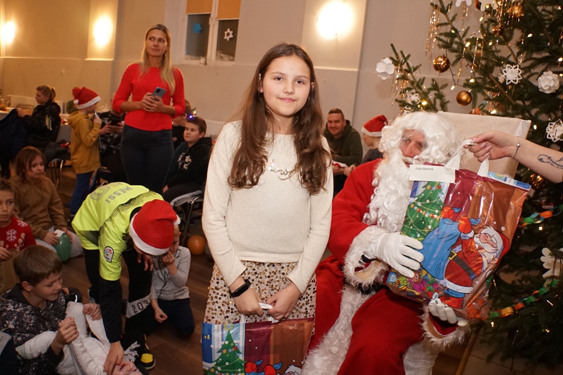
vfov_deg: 27.5
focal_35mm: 49
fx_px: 766
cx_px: 282
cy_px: 188
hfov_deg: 40.3
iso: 2000
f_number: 4.5
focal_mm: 33
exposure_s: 1/60
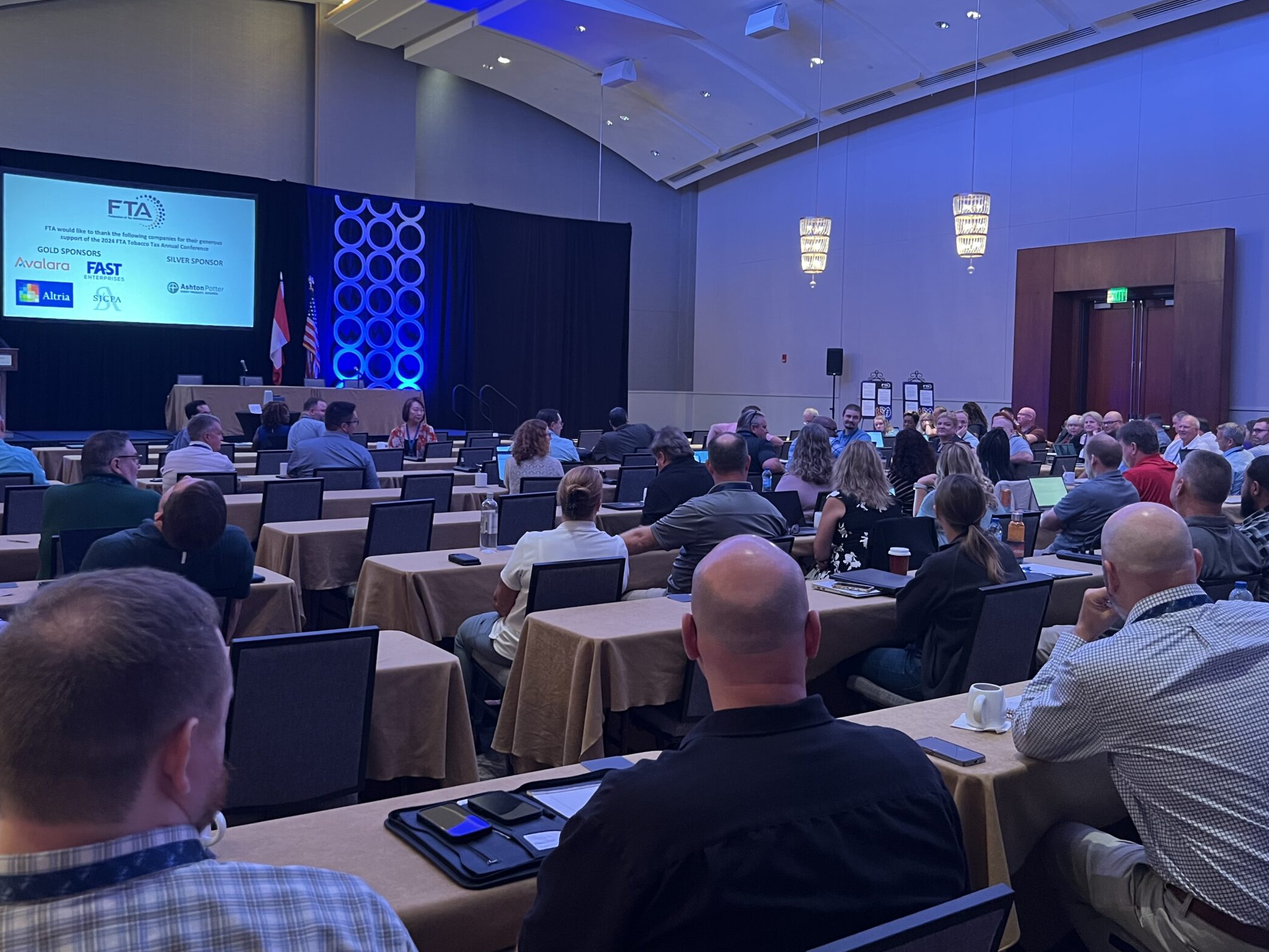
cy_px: 414
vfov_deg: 44.1
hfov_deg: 56.8
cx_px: 604
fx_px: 1173
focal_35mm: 32
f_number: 1.5
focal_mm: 5.7
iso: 400
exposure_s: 1/60
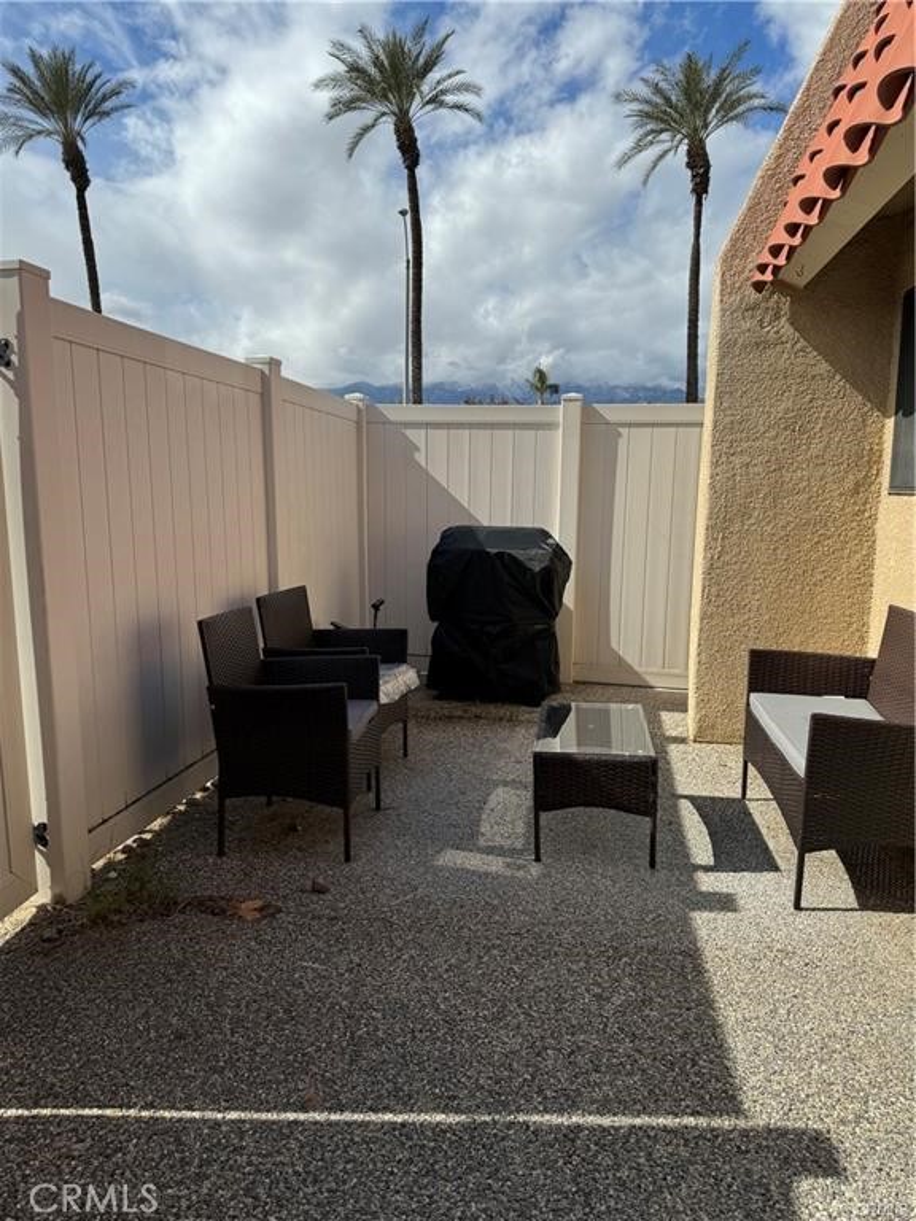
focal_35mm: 24
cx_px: 458
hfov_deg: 56.8
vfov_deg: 71.6
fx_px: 847
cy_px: 610
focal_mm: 6.86
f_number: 1.78
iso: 80
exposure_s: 1/5814
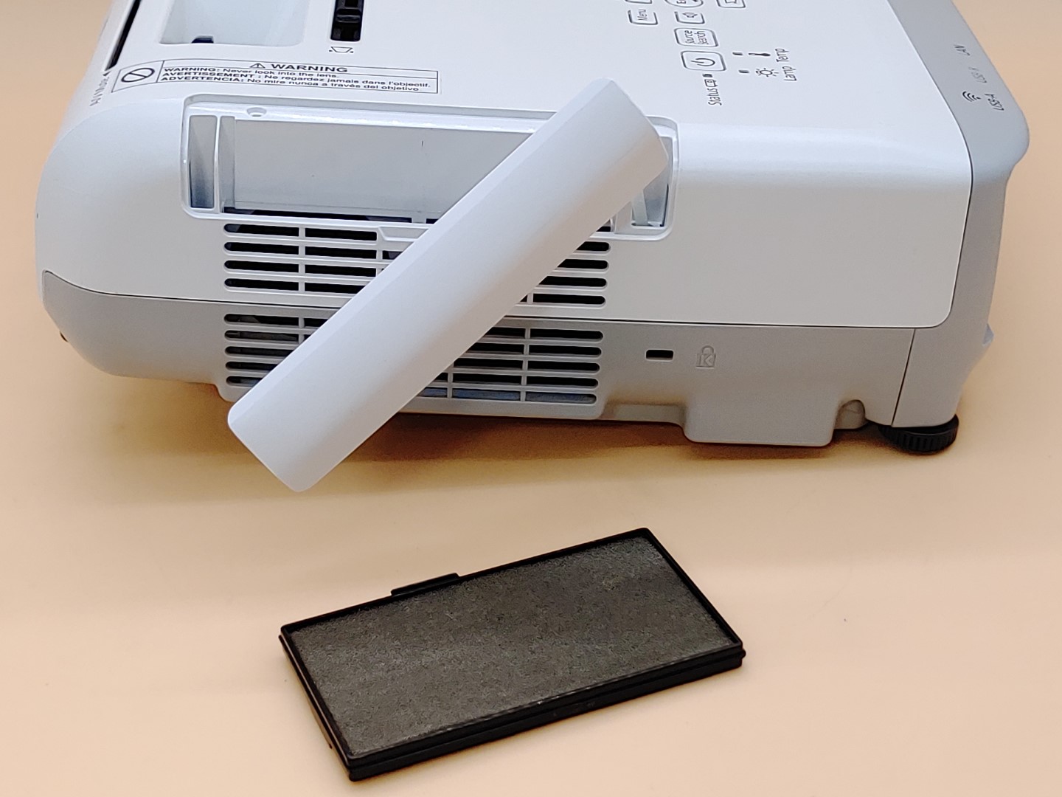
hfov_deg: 31.2
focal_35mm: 62
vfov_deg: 23.7
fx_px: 1902
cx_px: 531
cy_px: 398
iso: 50
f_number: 1.8
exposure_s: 1/111
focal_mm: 4.36
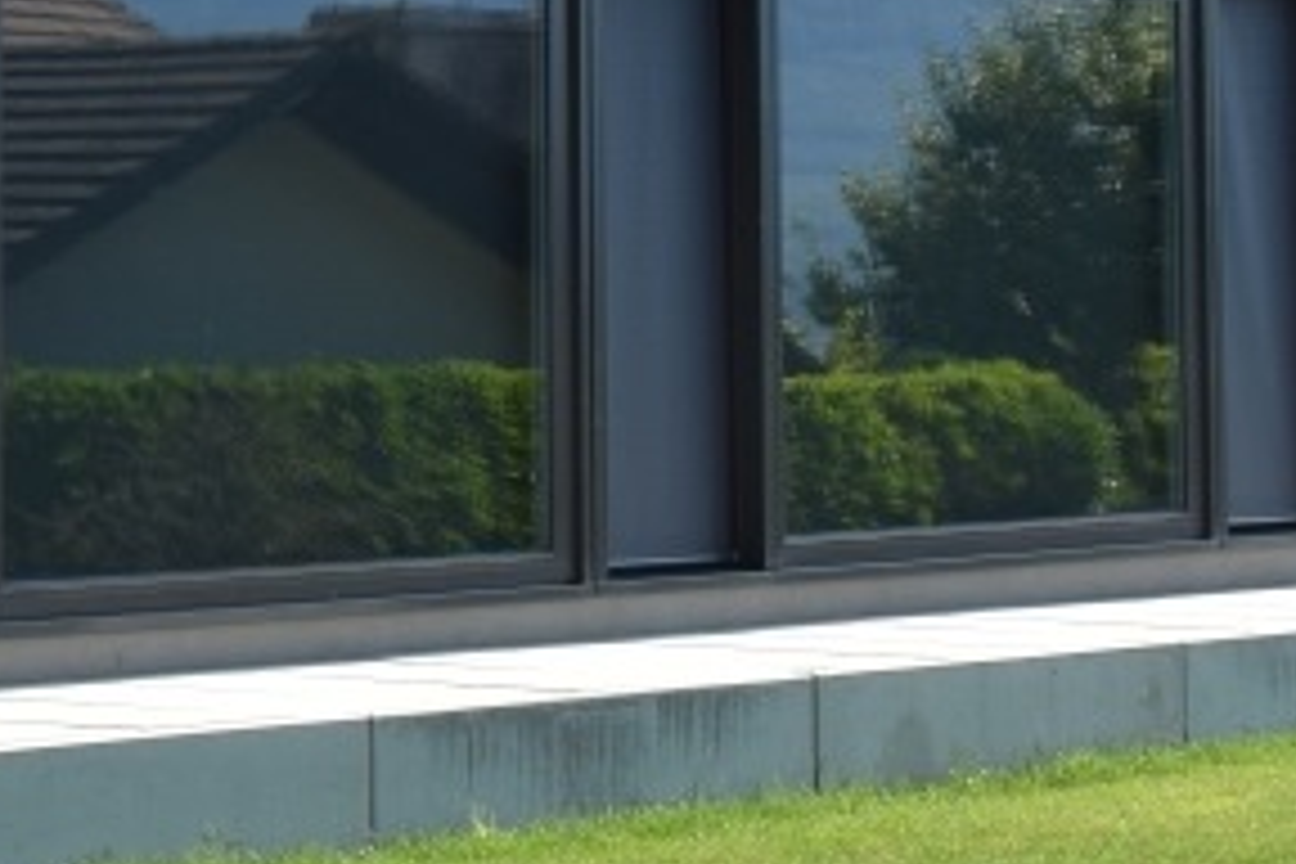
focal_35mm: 180
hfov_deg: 11.4
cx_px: 200
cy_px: -209
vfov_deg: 7.6
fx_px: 6479
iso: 200
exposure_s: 1/320
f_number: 9
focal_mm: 28
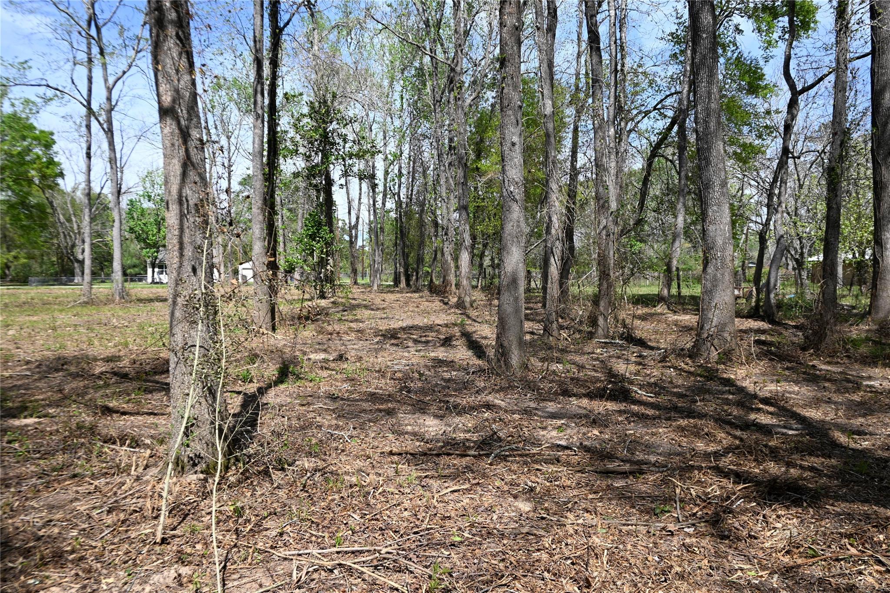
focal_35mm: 28
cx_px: 445
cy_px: 296
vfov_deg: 46.8
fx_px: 686
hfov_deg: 65.9
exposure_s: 1/200
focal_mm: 18.5
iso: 100
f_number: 7.1
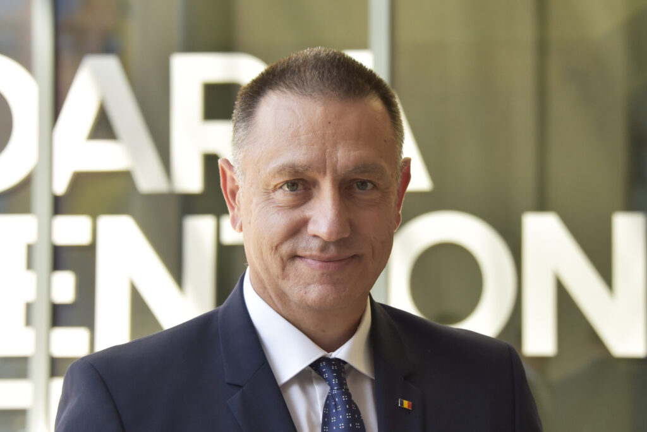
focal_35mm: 90
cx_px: 324
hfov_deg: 22.6
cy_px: 216
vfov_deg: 15.2
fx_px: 1618
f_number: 5.6
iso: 1250
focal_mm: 90
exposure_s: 1/1000
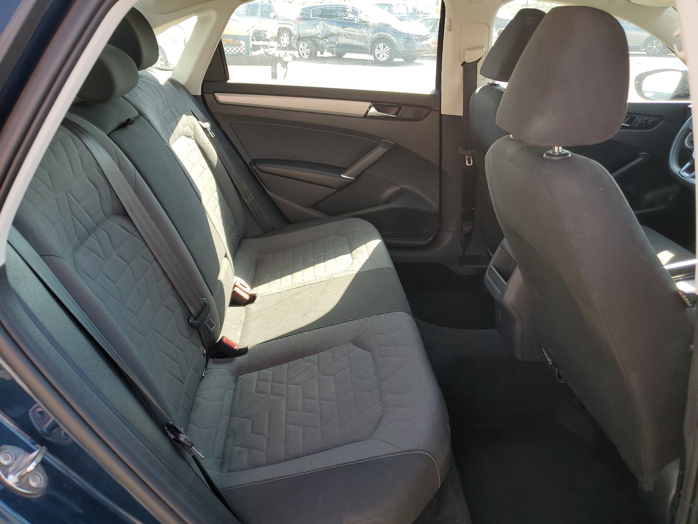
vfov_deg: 53.1
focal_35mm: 26
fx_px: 524
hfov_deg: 67.3
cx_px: 349
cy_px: 262
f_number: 1.5
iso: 50
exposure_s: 1/227
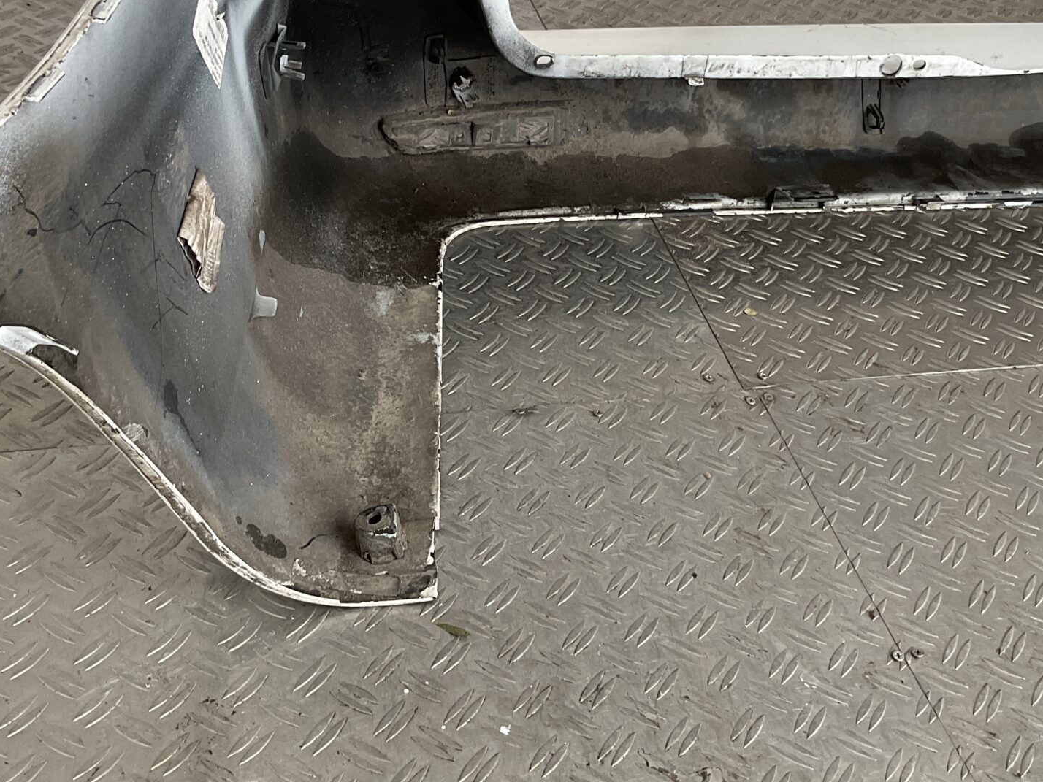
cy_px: 204
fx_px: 1567
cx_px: 616
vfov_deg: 27.7
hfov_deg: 36.7
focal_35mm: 52
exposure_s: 1/50
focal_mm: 3
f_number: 1.8
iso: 40
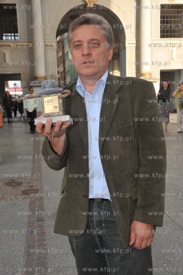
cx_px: 92
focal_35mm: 48
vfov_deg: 41.1
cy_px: 138
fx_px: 367
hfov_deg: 28.0
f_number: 11
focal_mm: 48
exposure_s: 1/160
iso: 250
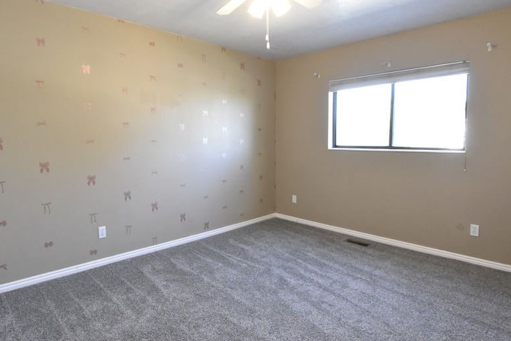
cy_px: 165
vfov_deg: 61.9
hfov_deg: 83.6
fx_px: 284
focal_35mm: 20
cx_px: 226
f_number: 5.6
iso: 3200
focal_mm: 10
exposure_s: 1/125
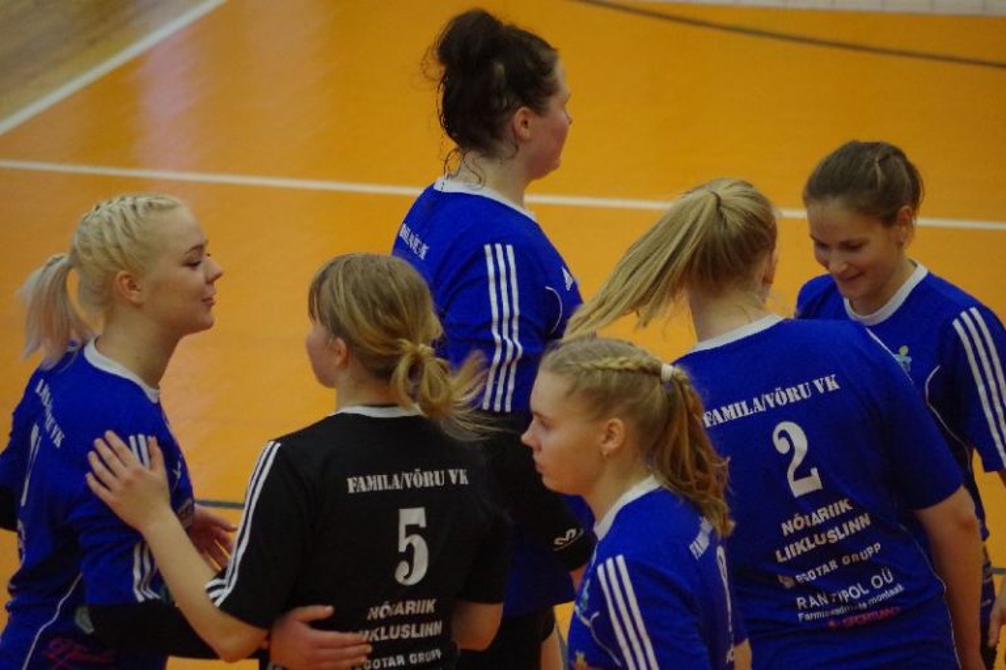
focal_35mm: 225
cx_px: 503
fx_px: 6287
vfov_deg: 6.1
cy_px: 335
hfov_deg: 9.1
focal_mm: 150
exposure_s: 1/400
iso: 3200
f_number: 5.6
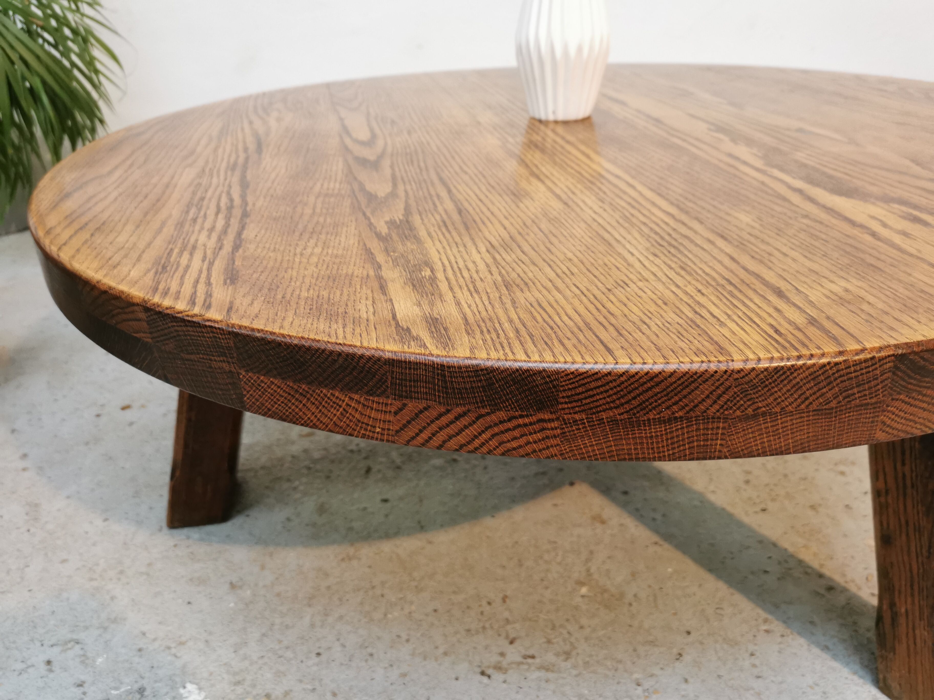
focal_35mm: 27
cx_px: 467
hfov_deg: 65.3
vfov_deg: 51.4
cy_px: 350
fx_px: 729
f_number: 1.8
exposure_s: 1/50
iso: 250
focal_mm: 5.58
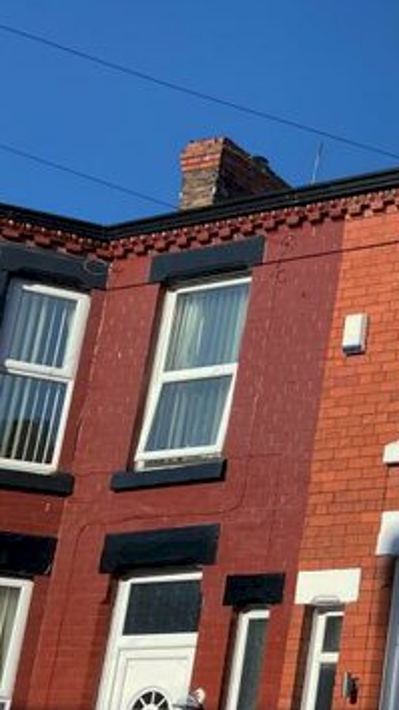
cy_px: 506
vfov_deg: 36.6
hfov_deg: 17.7
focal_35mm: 56
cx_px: 696
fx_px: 1054
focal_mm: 4.25
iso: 32
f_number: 1.8
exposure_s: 1/5495
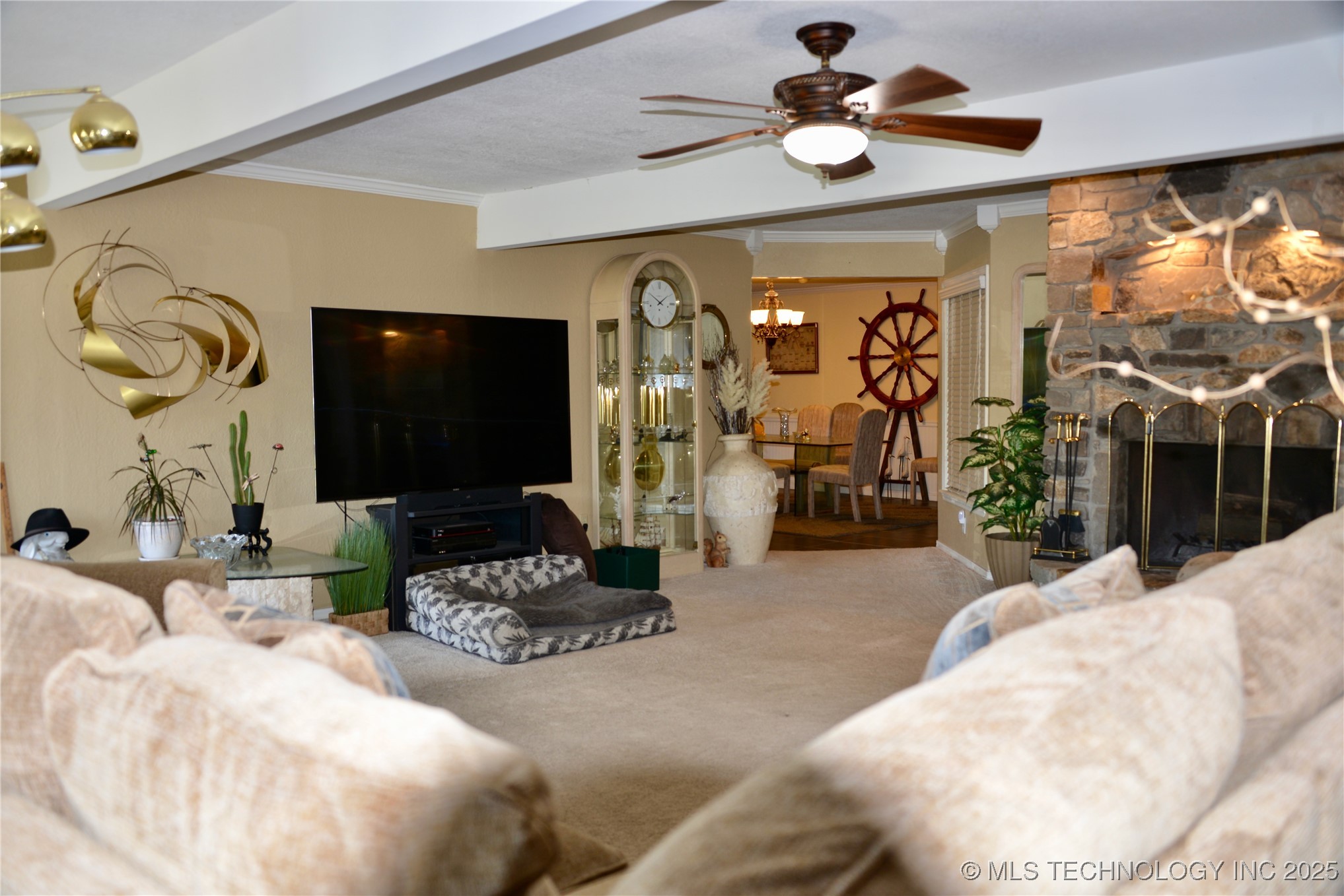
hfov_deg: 58.7
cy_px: 448
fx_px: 1195
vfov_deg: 41.1
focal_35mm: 32
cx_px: 672
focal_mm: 32
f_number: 3.8
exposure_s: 1/60
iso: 320
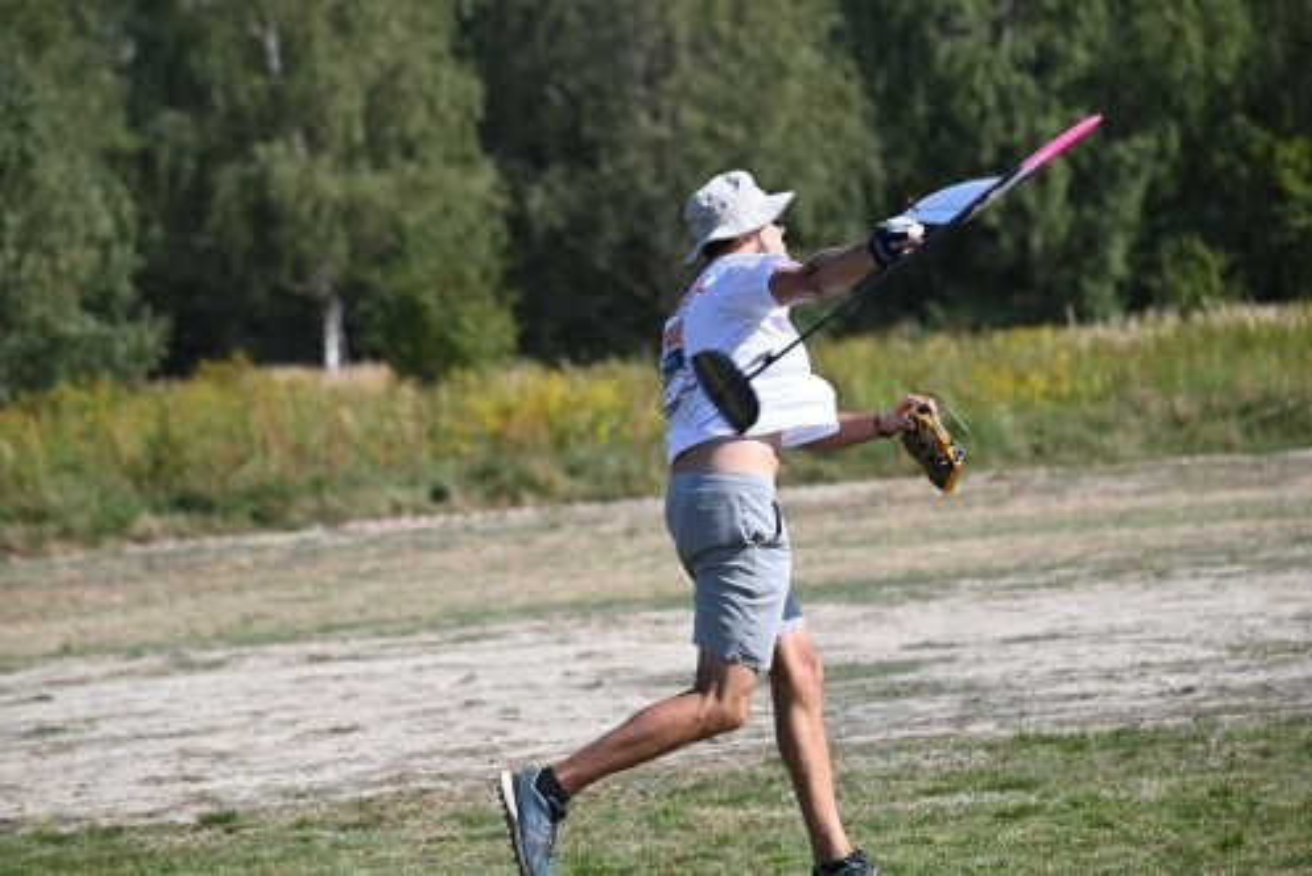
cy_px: 438
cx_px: 656
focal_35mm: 230
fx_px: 8387
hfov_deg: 8.9
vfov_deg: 6.0
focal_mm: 230
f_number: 7.1
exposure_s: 1/2500
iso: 640
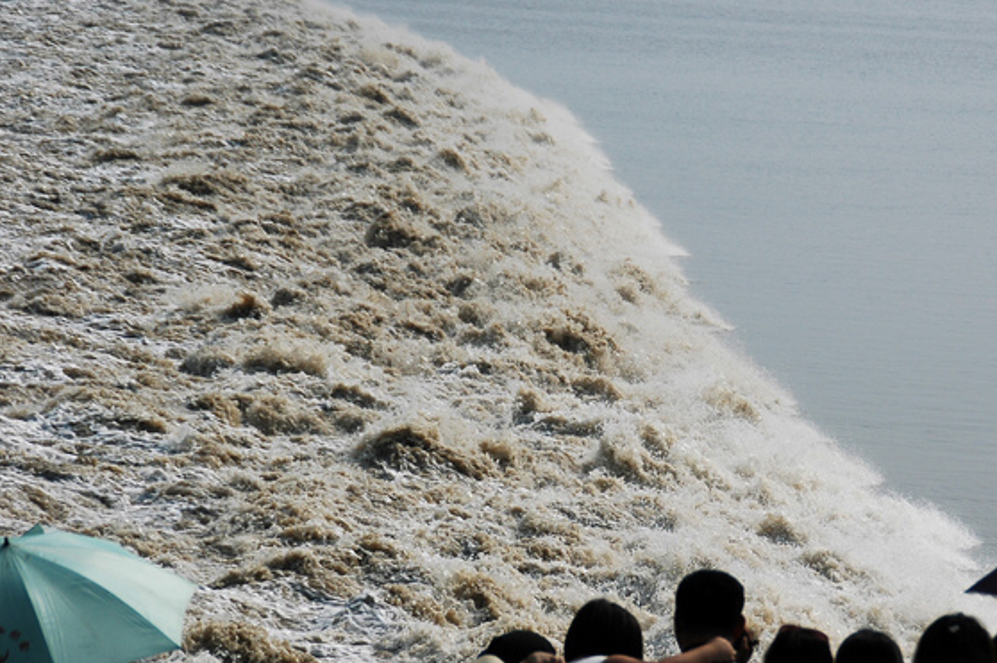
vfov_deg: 7.5
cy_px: 365
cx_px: 690
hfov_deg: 11.2
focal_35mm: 183
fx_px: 5056
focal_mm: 85
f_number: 6.3
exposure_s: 1/2000
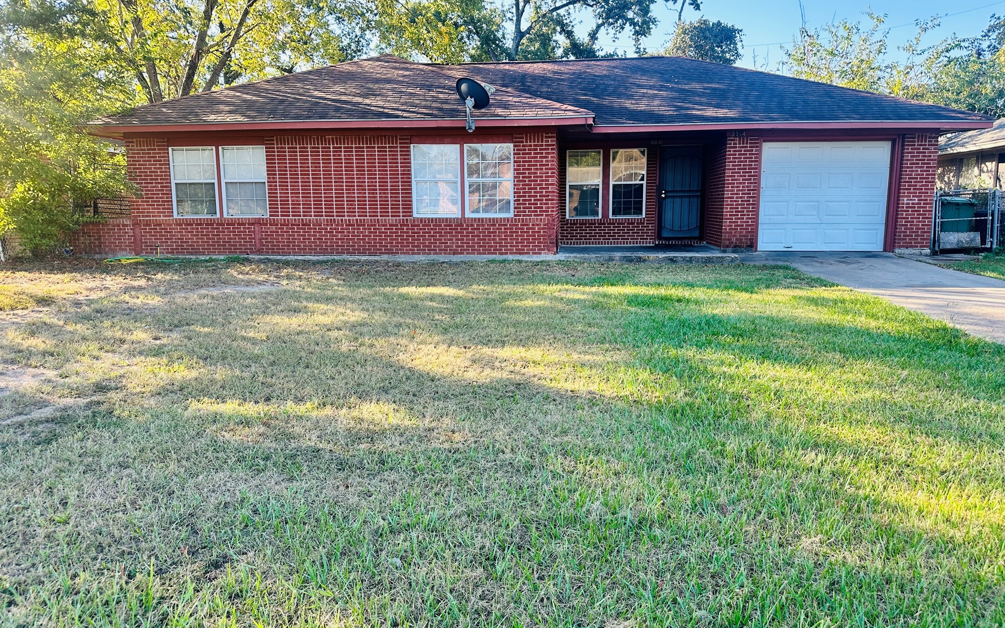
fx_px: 712
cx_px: 504
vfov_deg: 47.6
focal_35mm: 26
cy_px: 309
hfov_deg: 70.4
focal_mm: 6.86
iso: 80
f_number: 1.78
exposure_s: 1/471
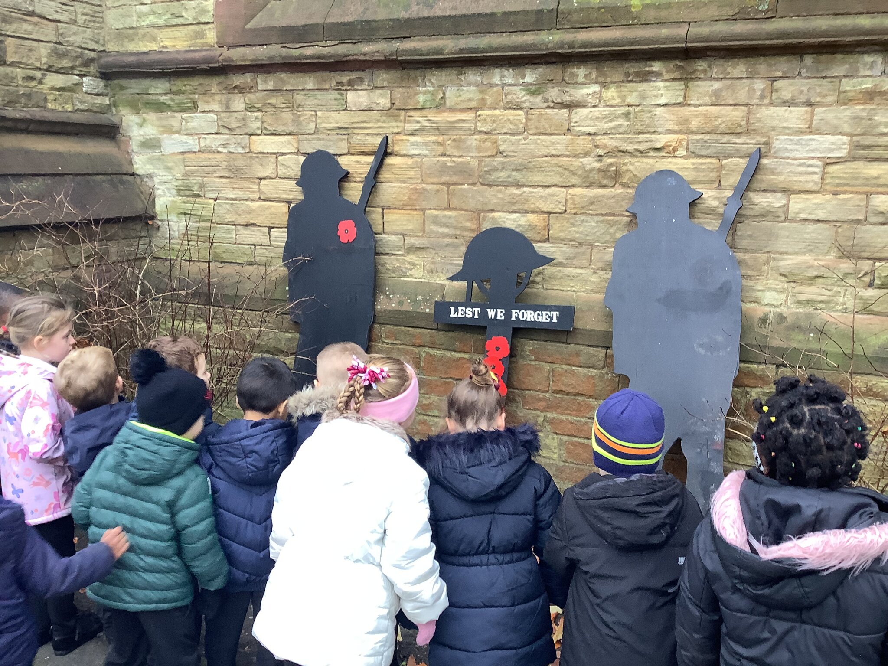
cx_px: 444
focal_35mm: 31
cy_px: 333
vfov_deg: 45.4
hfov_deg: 58.4
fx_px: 795
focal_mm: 3.3
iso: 100
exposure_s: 1/50
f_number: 2.4
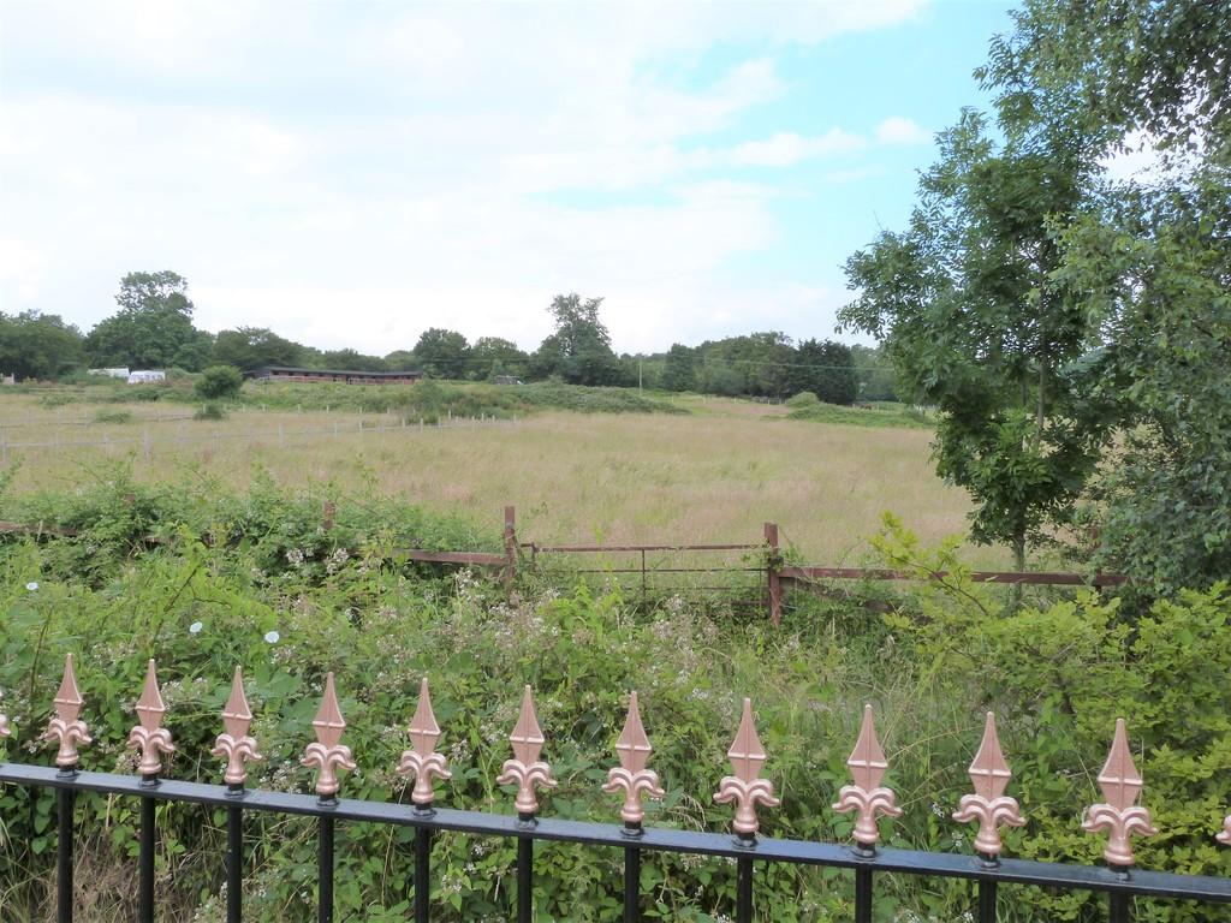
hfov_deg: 69.4
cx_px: 616
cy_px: 462
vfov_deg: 54.9
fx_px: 889
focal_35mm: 25
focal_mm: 4.5
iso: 160
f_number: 5.6
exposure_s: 1/200
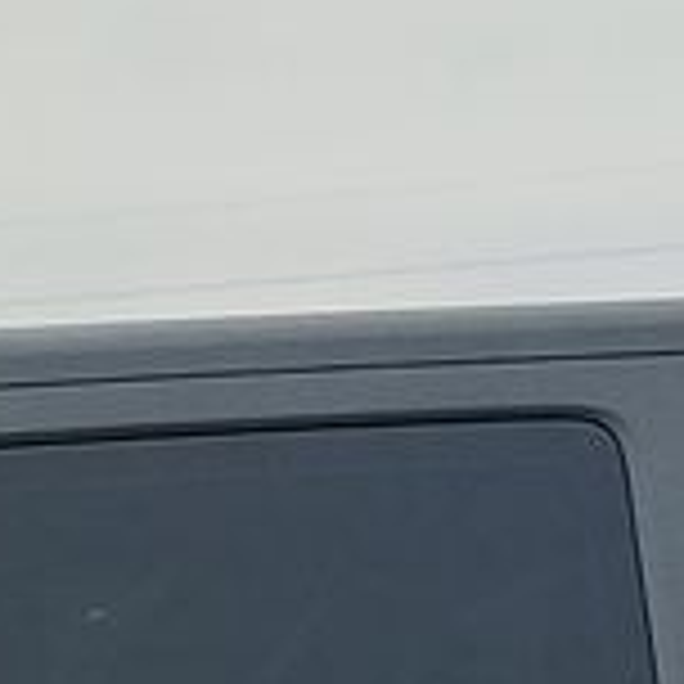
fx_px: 5008
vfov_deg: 7.2
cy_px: 1750
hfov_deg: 5.8
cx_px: 3321
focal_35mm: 224
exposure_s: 1/566
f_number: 1.8
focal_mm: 6.7
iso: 50
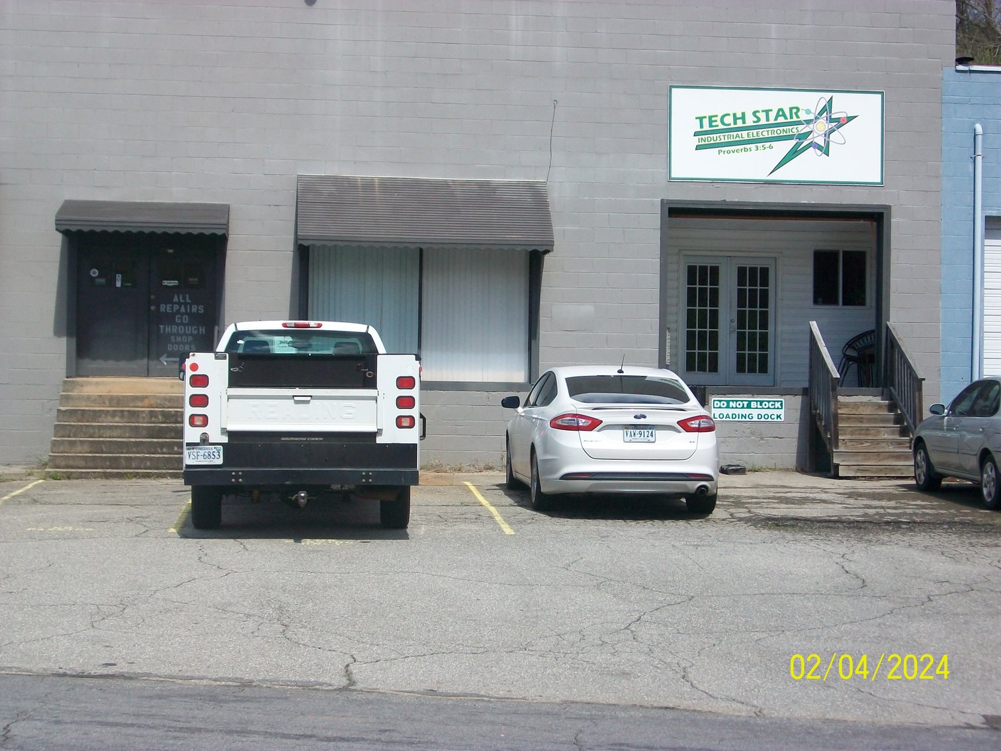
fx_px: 1909
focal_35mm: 66
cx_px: 500
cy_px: 376
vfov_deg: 22.3
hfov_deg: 29.4
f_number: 4.1
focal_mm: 11
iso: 80
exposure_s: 1/640
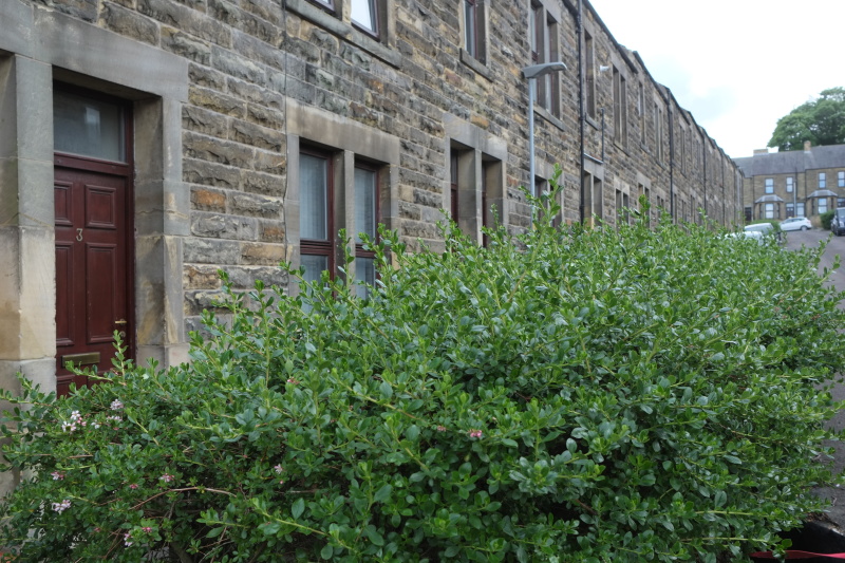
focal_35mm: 35
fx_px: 821
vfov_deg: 37.8
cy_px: 282
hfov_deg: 54.4
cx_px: 422
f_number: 5.6
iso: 400
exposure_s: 1/200
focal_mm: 23
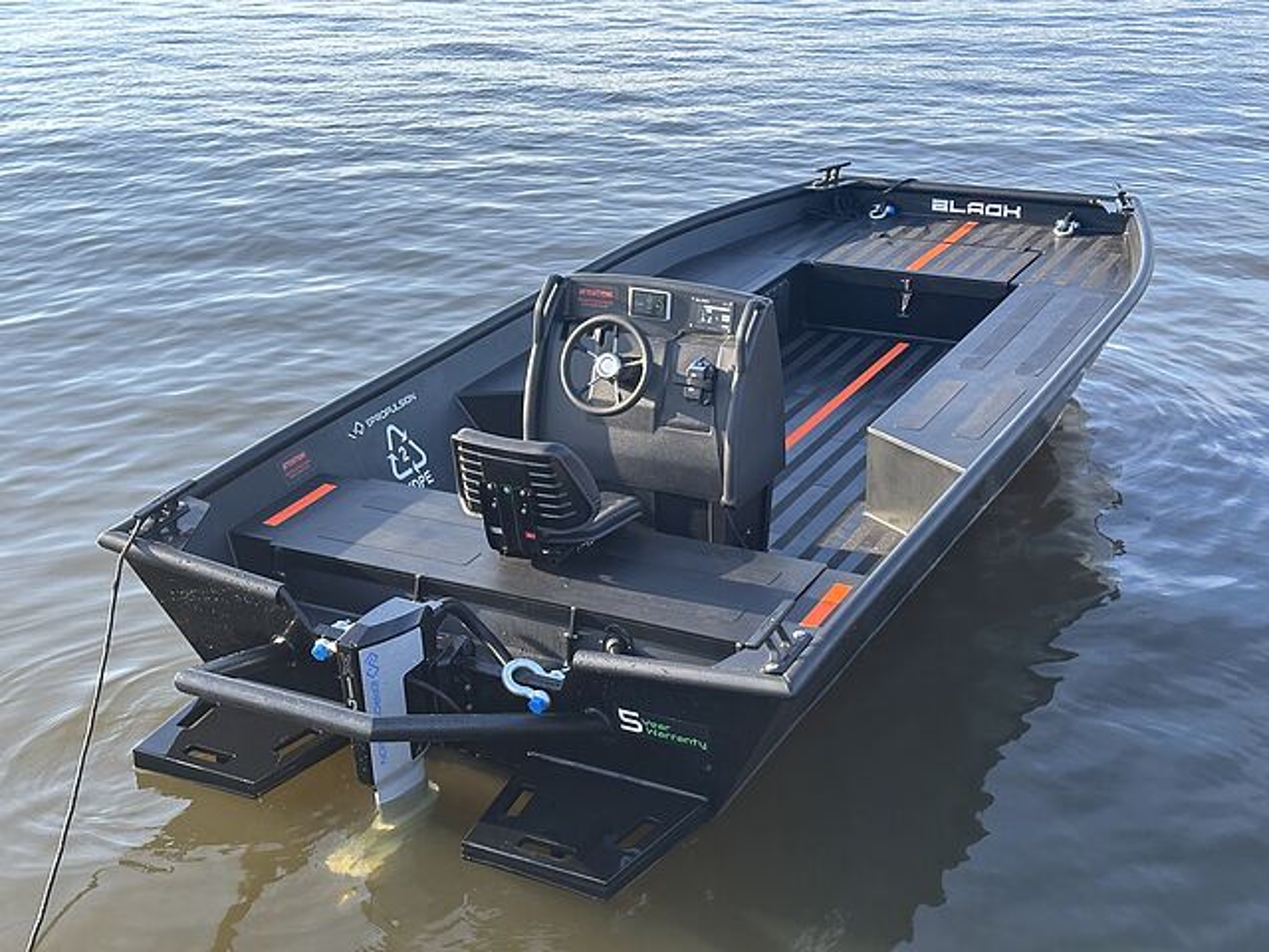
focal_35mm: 48
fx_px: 1760
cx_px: 634
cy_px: 476
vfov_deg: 30.3
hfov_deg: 39.7
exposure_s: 1/704
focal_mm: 6.86
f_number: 1.78
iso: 64
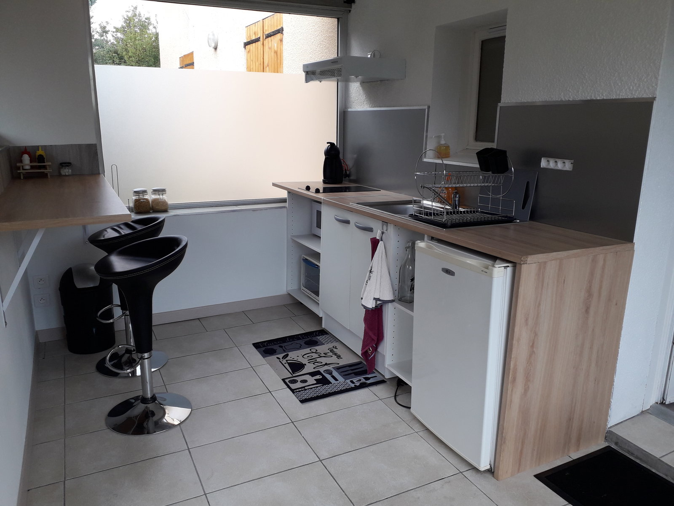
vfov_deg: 51.4
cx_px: 337
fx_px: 526
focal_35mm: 27
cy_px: 253
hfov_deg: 65.3
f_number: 1.9
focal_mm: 3.6
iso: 40
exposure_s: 1/157
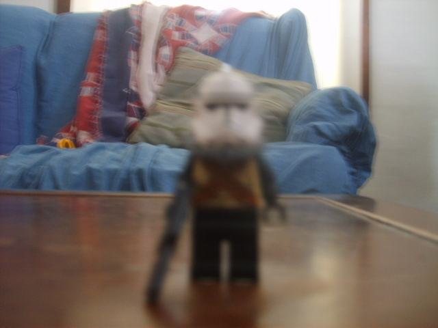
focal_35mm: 35
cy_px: 164
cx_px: 219
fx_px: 443
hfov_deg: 52.6
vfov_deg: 40.7
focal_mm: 5.8
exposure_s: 1/3
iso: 139
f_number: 2.8
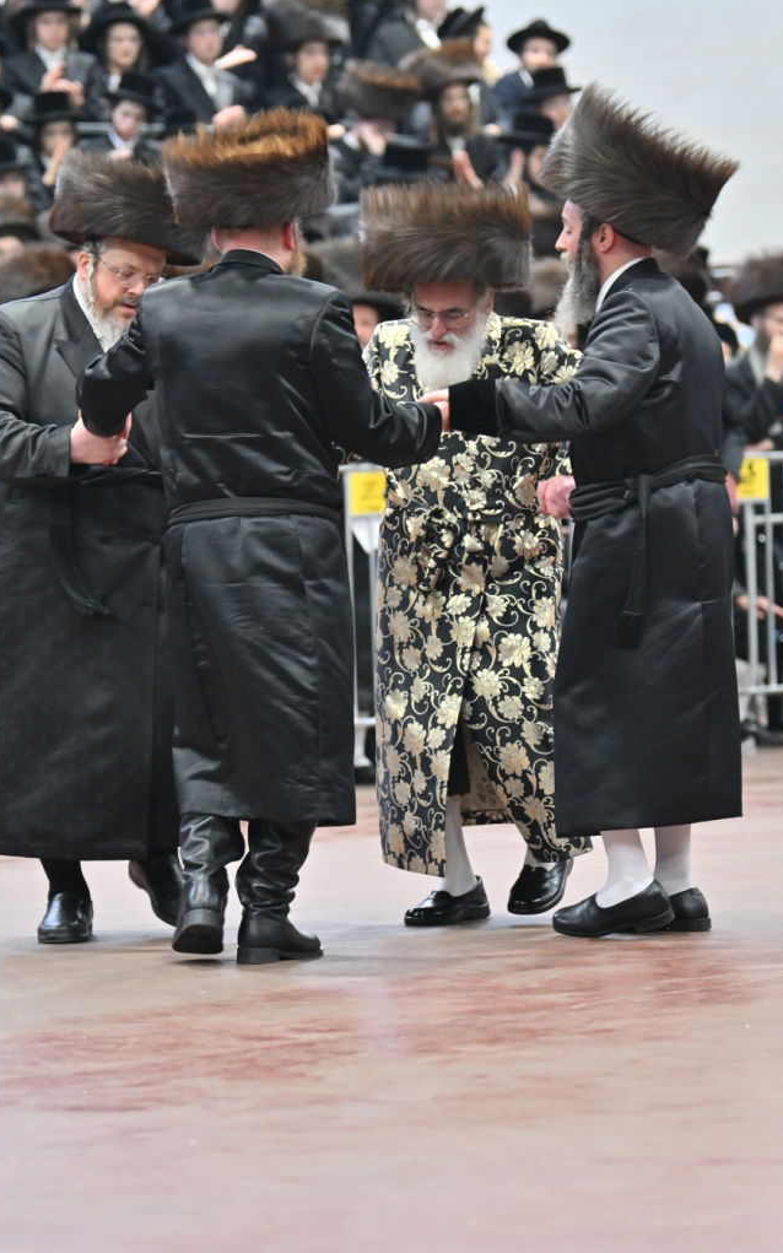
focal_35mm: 184
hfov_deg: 7.1
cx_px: 384
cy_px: 626
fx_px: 6283
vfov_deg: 11.4
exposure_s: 1/160
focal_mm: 120
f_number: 2.8
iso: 800
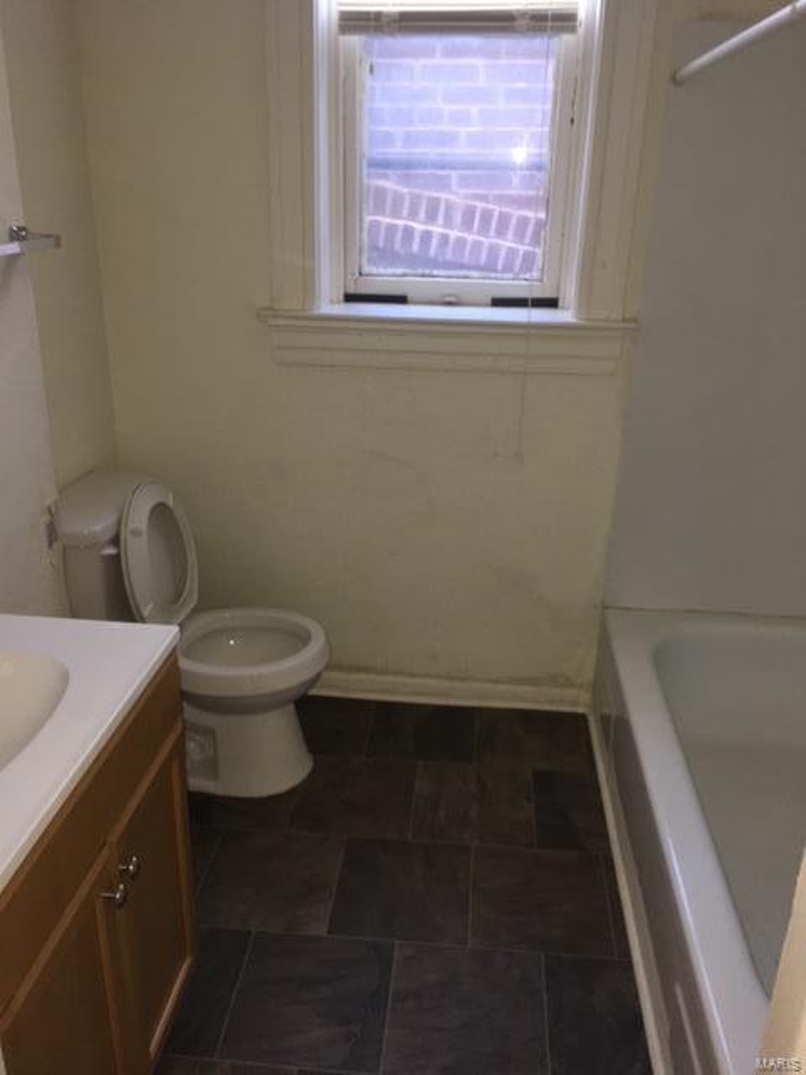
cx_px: 403
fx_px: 900
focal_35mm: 29
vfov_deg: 61.7
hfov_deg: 48.2
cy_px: 538
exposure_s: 1/30
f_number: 2.2
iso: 50
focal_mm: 4.15
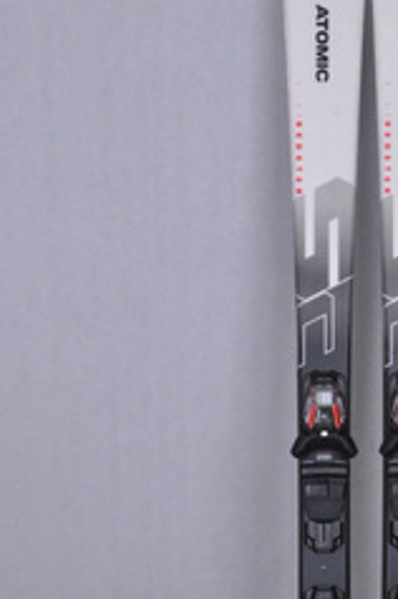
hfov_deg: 19.6
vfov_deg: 29.1
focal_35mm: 68
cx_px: 361
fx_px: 1131
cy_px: 471
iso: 3200
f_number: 9.5
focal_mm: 24
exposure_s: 1/125
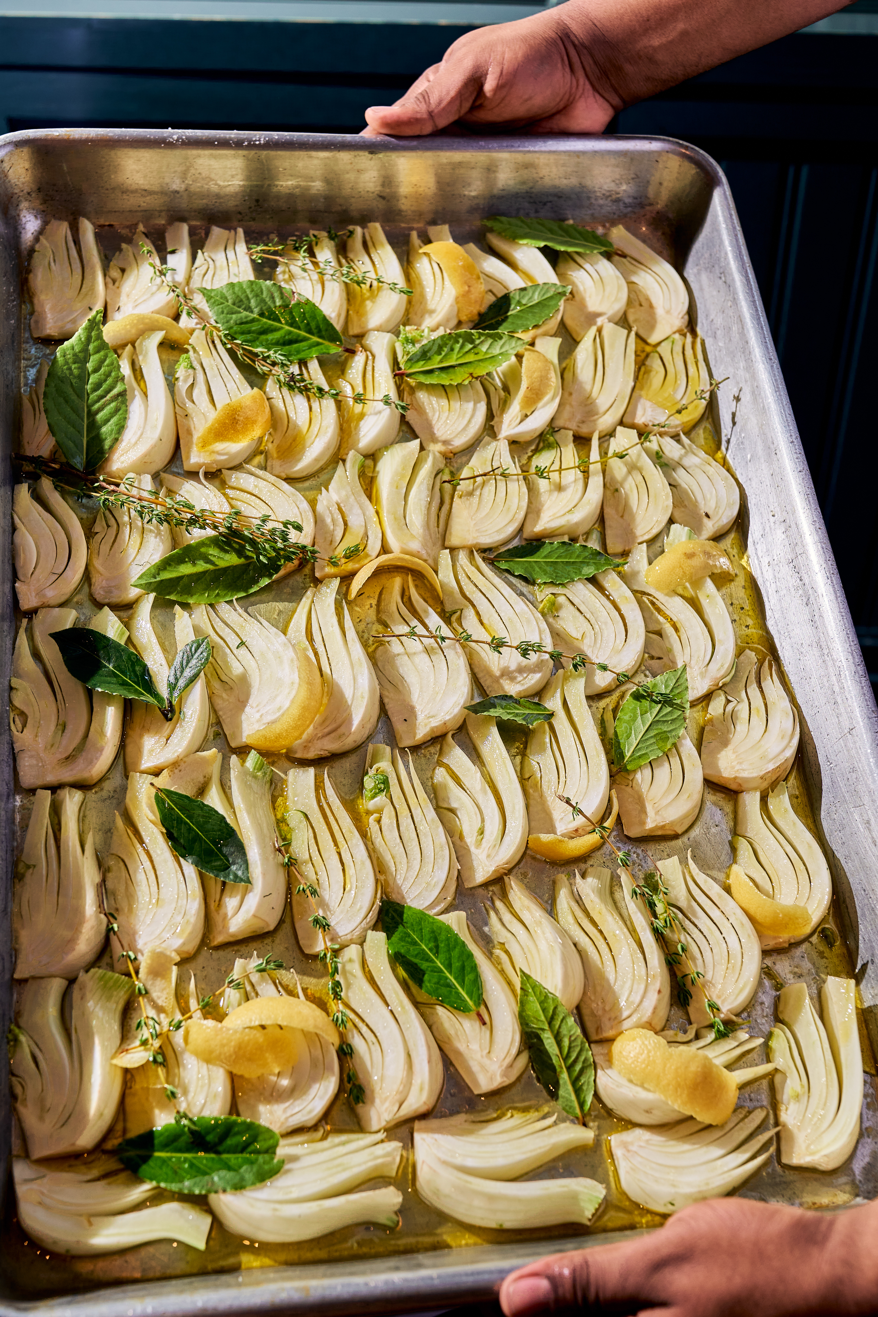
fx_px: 1500
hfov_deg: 32.6
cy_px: 658
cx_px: 439
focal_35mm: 41
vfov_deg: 47.4
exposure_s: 1/100
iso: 200
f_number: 4.5
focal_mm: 41
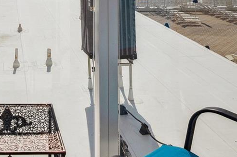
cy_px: -54
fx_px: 342
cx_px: 17
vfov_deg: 22.7
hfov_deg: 35.6
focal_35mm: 52
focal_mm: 16
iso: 250
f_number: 8
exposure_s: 1/3200
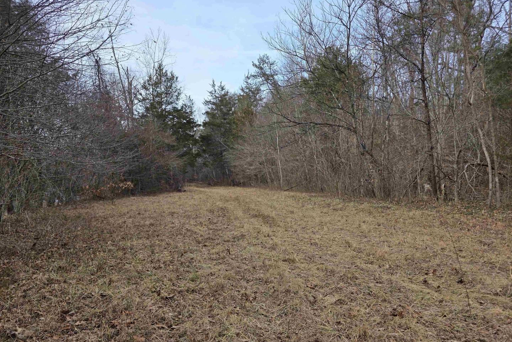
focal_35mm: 24
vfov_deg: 53.0
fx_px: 341
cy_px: 189
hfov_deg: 73.7
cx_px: 256
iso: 32
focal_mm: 6.3
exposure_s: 1/359
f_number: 1.7
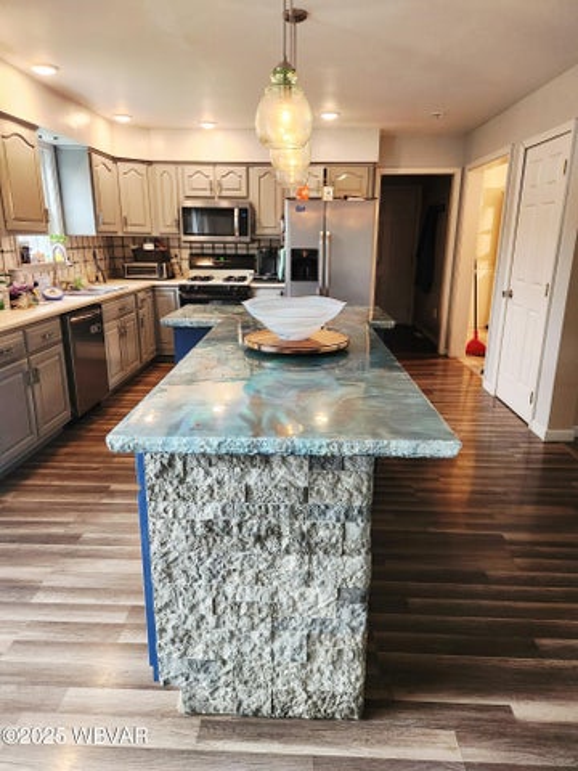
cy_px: 386
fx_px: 512
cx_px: 289
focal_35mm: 23
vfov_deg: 73.9
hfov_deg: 58.9
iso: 640
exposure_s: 1/60.2
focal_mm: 5.4
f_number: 1.8
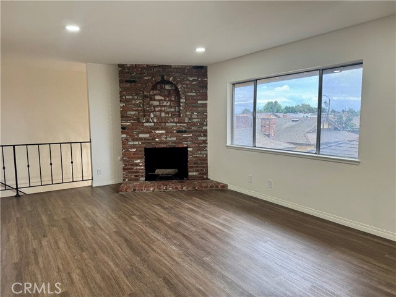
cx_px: 198
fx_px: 275
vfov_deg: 56.8
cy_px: 148
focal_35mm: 24
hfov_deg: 71.6
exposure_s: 1/120
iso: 100
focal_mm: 6.76
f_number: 1.78
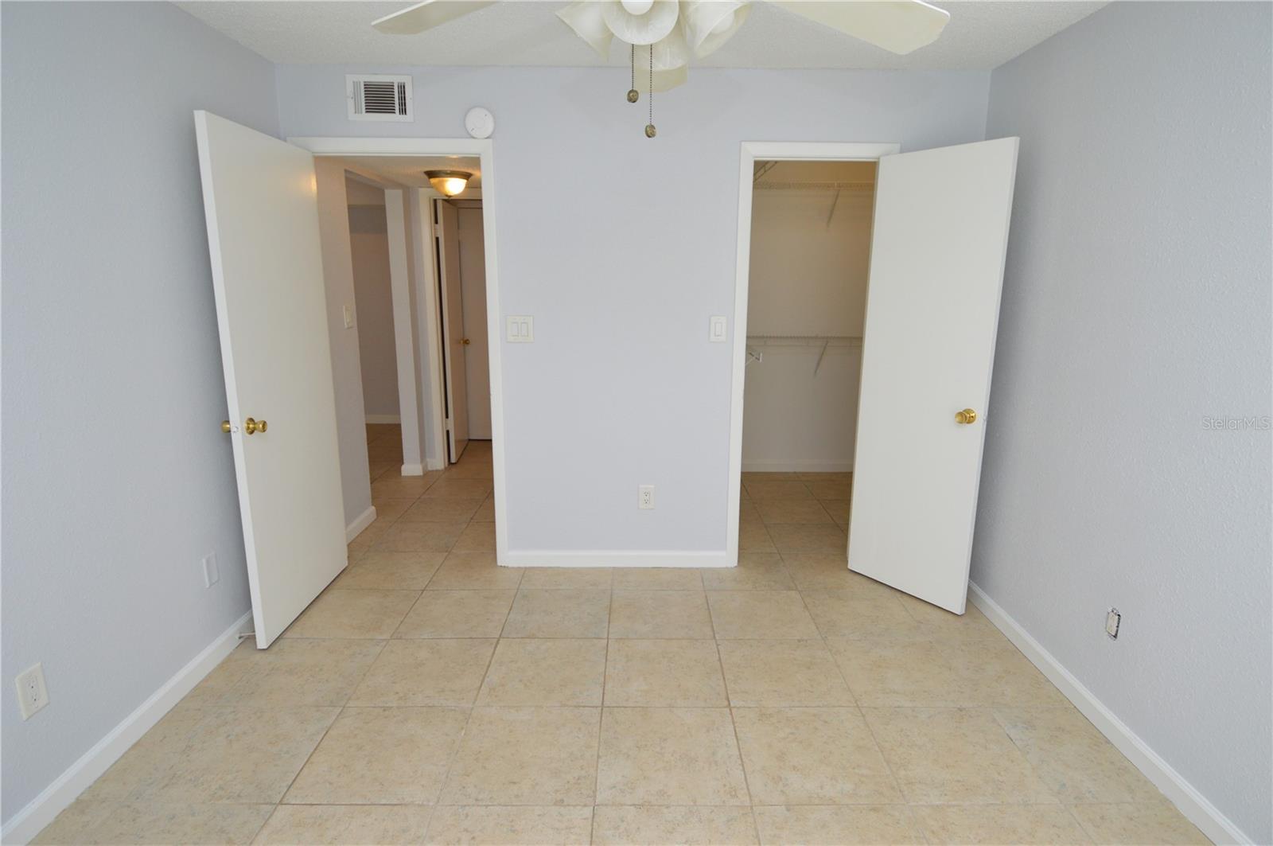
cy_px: 423
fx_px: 636
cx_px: 636
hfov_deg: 90.1
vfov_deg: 67.3
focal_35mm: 18
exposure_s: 1/60
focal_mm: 12
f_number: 4
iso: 400
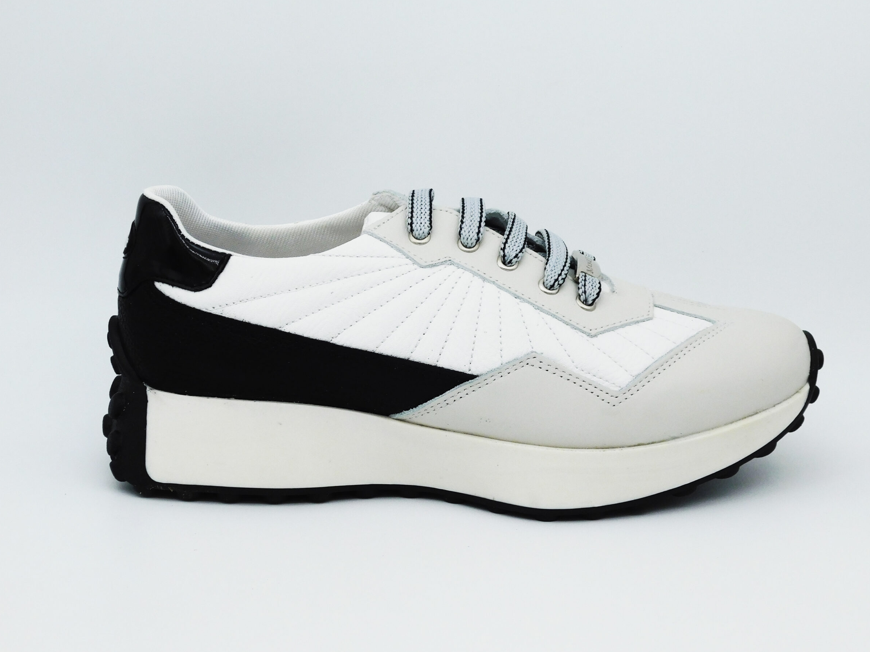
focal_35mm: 63
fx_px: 1583
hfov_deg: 30.7
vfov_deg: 23.3
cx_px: 451
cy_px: 320
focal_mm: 10.4
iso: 125
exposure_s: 1/800
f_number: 4
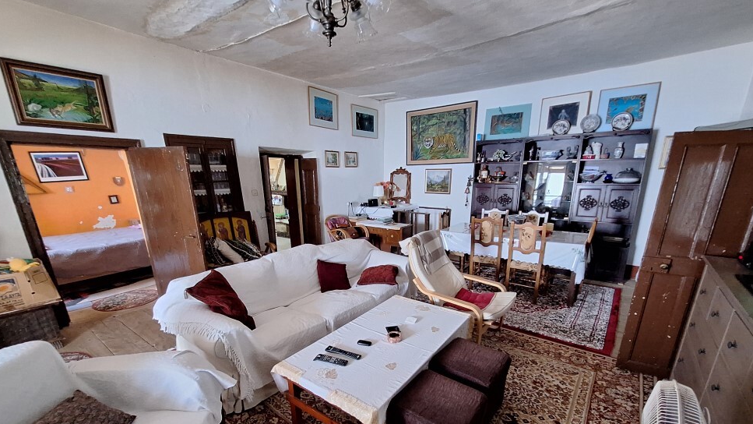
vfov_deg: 69.5
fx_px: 300
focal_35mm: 15
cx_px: 395
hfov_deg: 102.9
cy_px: 262
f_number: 2.2
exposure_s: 1/24
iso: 320
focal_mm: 1.74
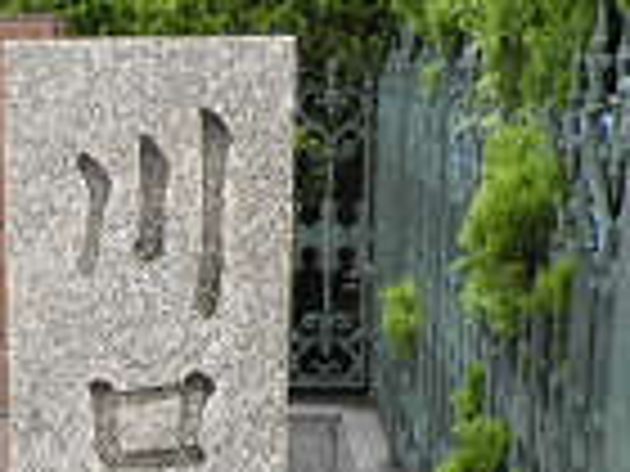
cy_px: 423
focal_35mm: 77
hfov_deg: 24.6
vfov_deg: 18.8
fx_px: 1401
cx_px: 54
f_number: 3.2
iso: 64
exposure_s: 1/80
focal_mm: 4.9
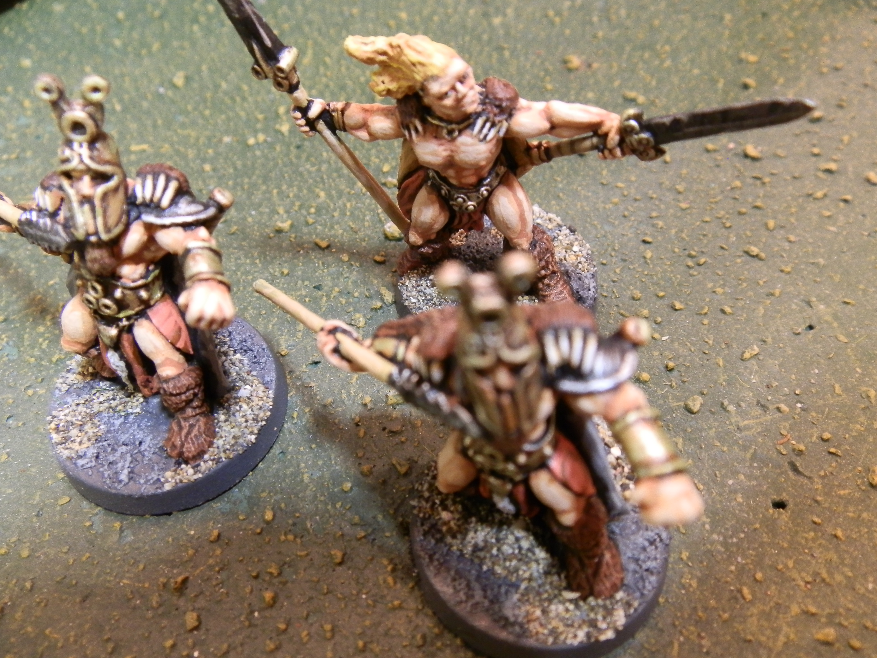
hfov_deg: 63.4
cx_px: 438
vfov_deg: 49.7
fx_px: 709
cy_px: 329
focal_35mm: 28
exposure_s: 1/10
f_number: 3.1
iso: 200
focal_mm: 5
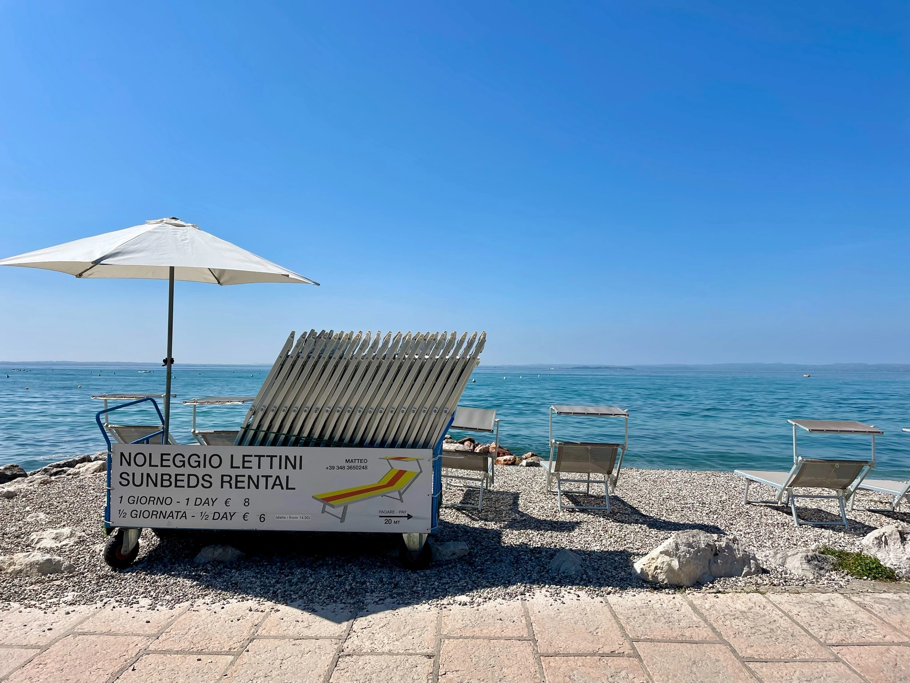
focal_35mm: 26
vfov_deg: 53.1
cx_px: 455
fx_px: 683
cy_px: 342
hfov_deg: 67.3
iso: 32
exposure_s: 1/6135
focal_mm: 4.2
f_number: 1.6
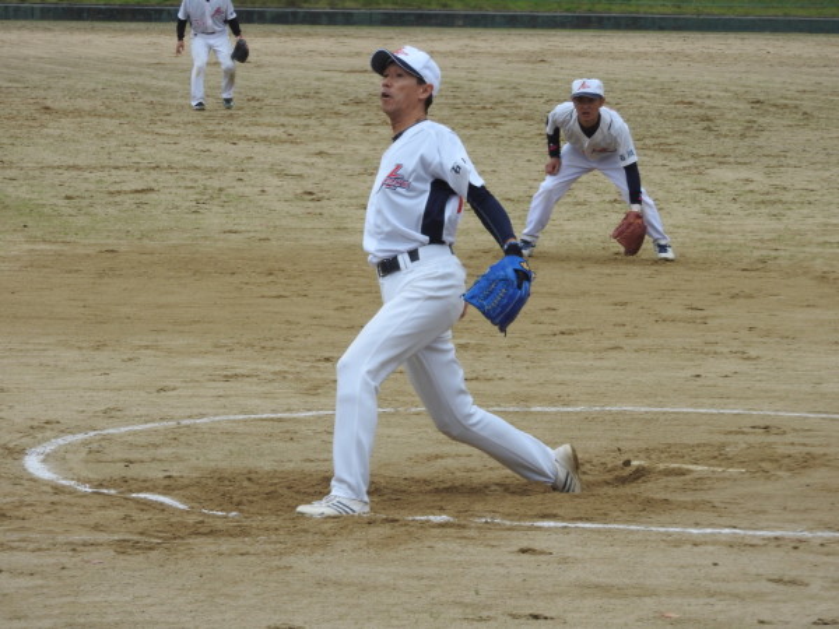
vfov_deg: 6.8
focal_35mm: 220
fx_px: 5332
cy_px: 314
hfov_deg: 9.0
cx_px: 420
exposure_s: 1/400
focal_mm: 39.4
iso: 100
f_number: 5.3
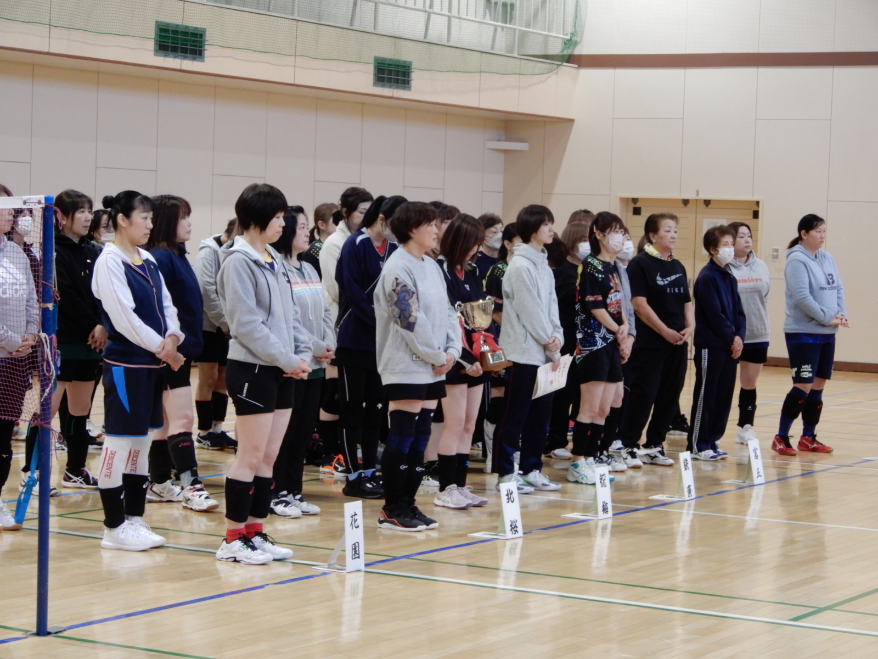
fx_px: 2156
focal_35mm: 85
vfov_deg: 17.4
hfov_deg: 23.0
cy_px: 330
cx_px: 439
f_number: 5
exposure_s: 1/25
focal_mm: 15.2
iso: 400
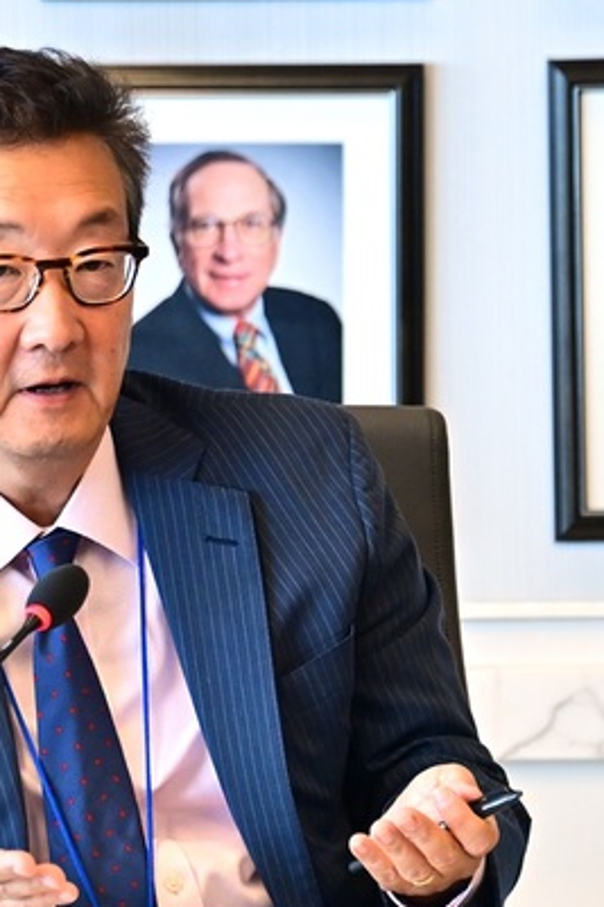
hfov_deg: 3.8
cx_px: 218
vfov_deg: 5.7
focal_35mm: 359
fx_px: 9042
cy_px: 562
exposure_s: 1/320
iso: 4000
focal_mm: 160
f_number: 5.6
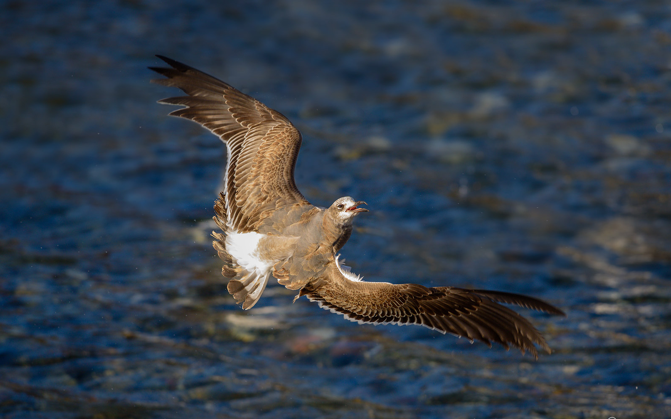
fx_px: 5614
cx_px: 335
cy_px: 205
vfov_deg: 4.3
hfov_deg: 6.8
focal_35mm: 307
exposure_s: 1/2000
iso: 1250
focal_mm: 300
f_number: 6.3
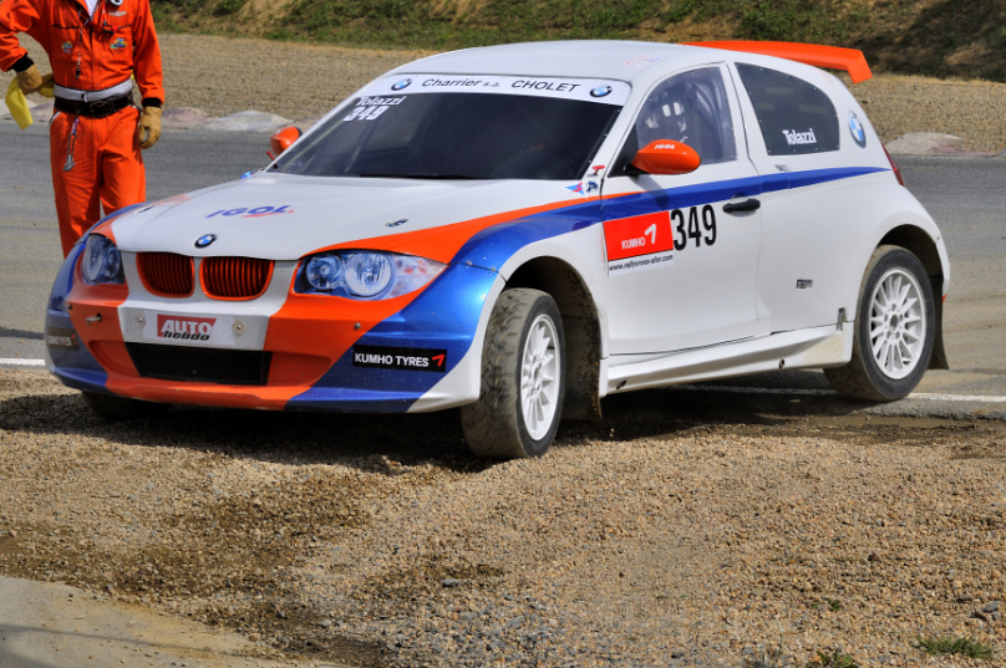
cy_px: 334
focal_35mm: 135
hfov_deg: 15.2
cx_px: 503
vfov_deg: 10.1
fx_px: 3769
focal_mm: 90
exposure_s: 1/320
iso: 200
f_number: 9
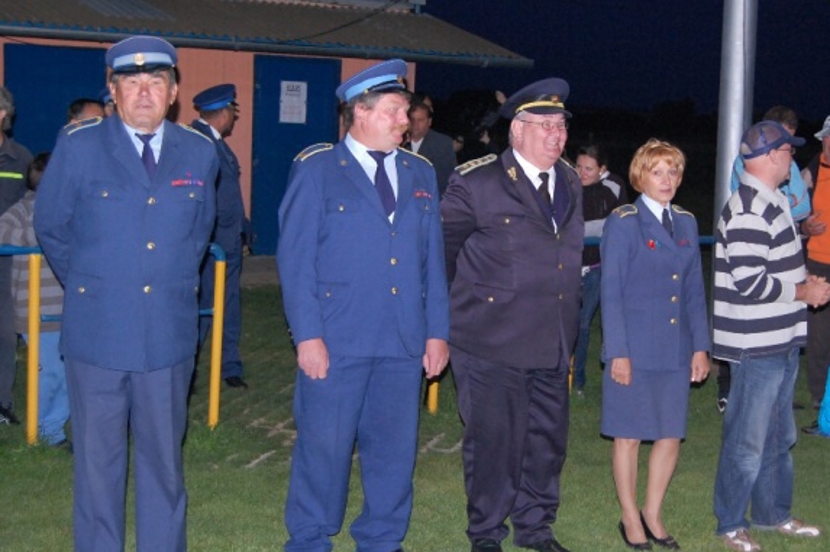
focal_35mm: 62
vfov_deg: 21.9
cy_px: 241
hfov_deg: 32.3
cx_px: 501
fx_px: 1428
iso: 1250
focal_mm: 32
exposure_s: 1/60
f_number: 4.5
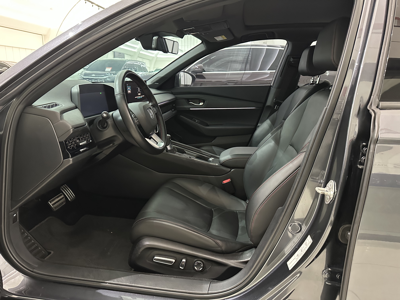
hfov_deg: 71.6
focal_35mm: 24
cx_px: 200
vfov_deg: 56.8
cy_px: 150
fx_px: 277
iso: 1000
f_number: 1.78
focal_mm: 6.86
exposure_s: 1/37
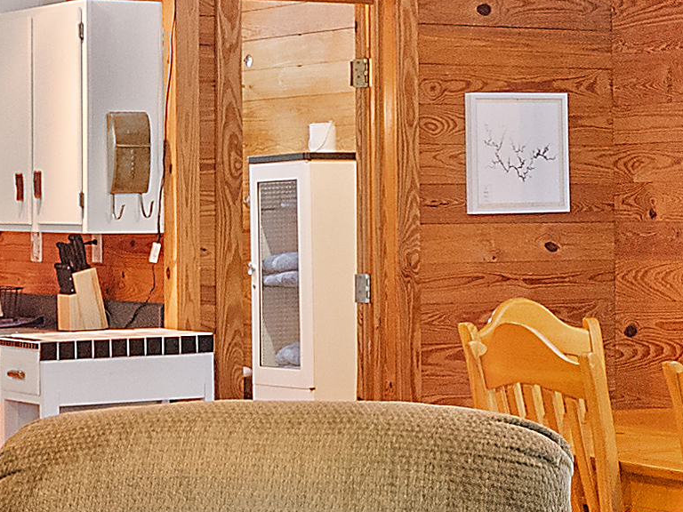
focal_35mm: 108
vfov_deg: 13.6
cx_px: 182
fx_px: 2131
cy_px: 100
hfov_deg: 18.1
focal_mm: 8
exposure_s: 1/2.5
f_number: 5.6
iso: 400
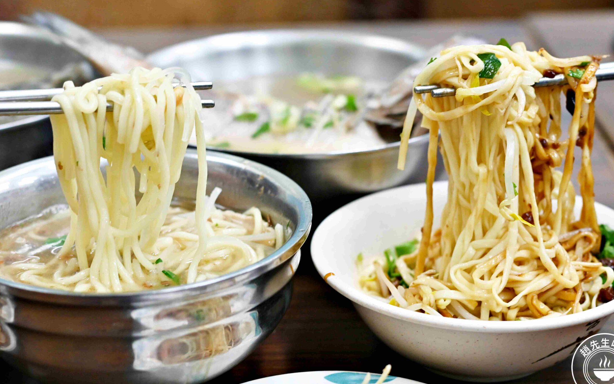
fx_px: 1506
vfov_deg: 14.5
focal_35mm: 90
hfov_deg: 23.0
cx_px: 293
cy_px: 182
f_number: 3.2
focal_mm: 50
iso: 640
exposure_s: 1/160
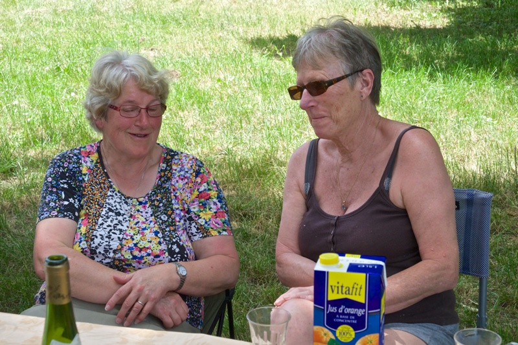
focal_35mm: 67
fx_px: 964
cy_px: 172
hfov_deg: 30.1
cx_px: 259
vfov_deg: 20.3
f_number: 11
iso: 2000
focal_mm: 44.4
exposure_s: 1/350
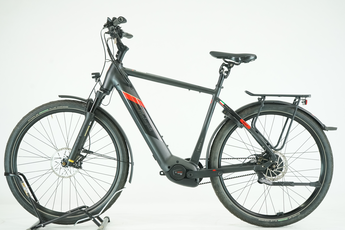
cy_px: 115
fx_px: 527
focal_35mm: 55
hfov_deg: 36.2
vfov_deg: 24.6
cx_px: 172
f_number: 5.6
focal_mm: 55
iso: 2500
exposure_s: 1/200
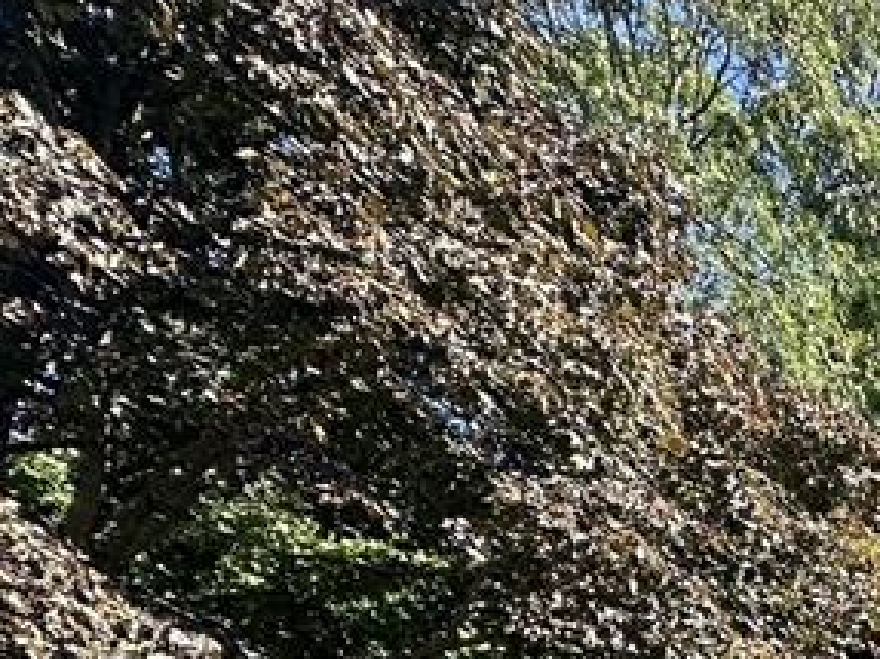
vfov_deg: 20.9
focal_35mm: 50
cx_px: 1567
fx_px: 1271
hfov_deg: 22.6
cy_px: 1156
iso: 40
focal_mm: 2.22
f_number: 2.2
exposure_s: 1/154
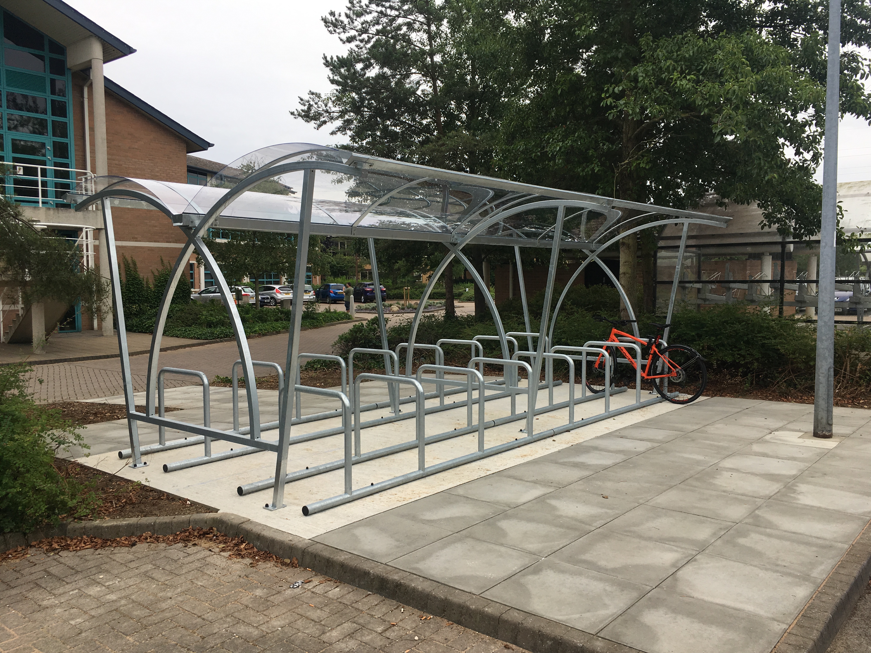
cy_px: 326
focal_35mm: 29
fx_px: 730
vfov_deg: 48.2
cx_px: 436
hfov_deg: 61.7
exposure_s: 1/290
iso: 25
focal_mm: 4.15
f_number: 2.2
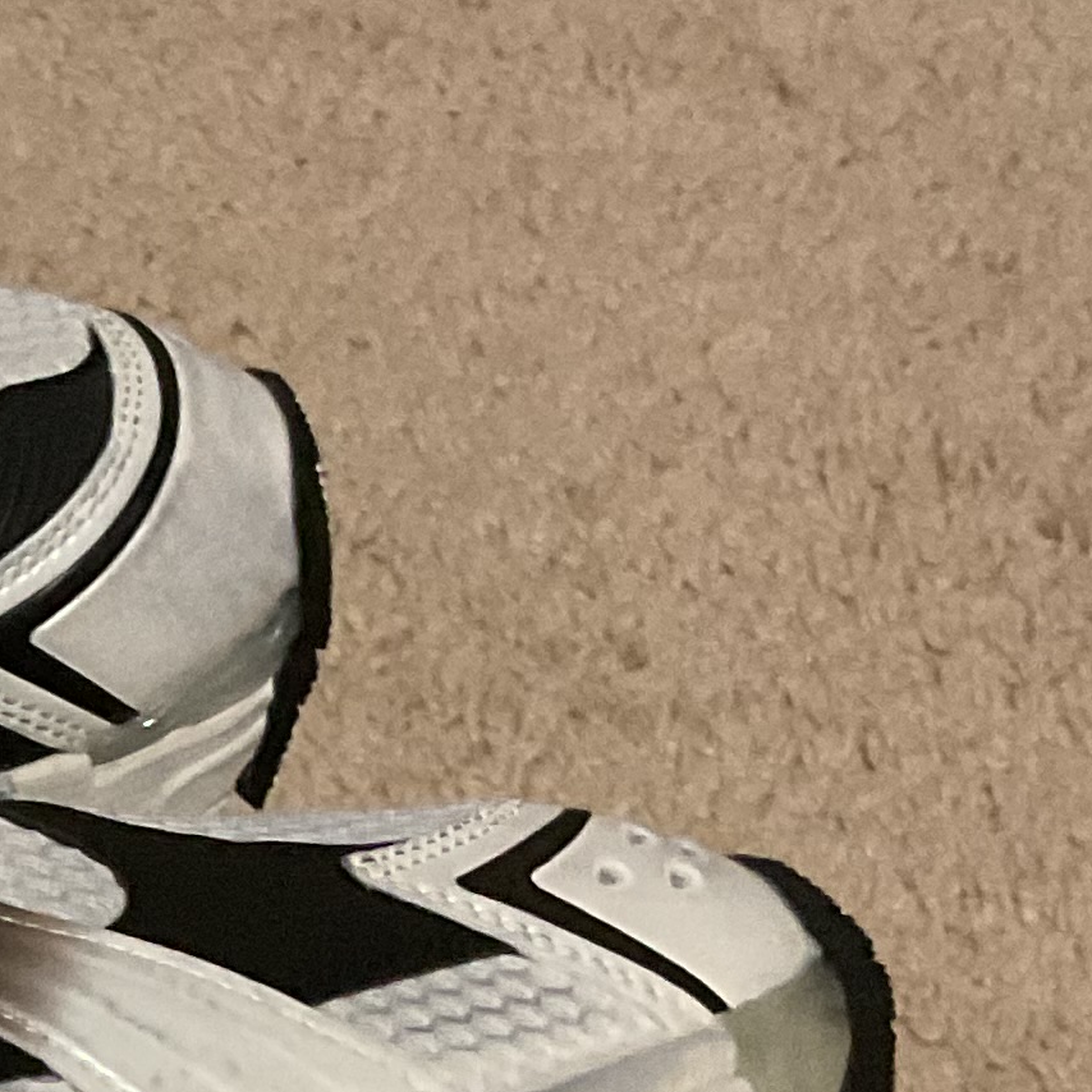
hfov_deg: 13.1
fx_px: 4319
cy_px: 1285
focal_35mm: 121
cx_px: -826
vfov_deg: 14.0
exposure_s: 1/30
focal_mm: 3
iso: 400
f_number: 1.8
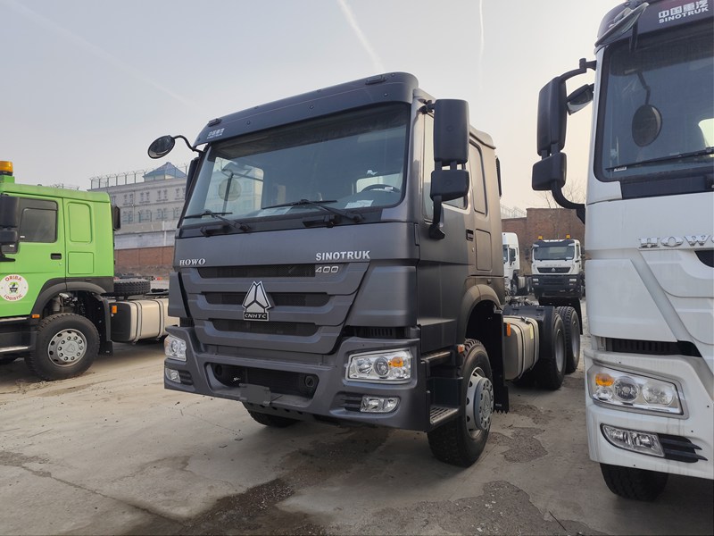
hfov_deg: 73.9
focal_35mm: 23
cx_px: 357
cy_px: 268
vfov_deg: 58.9
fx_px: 474
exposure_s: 1/577
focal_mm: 6.14
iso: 50
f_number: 1.65
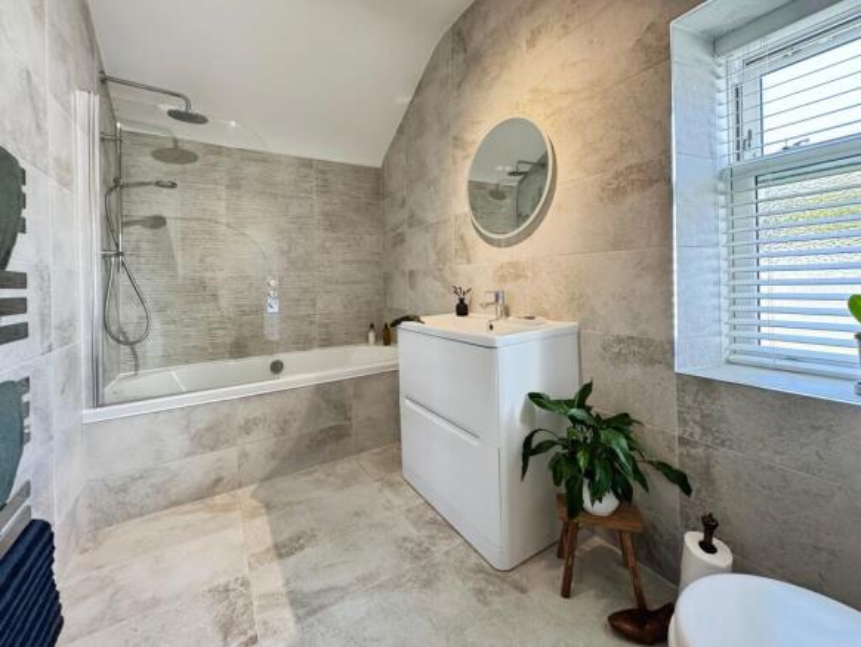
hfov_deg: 102.0
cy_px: 324
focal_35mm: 14
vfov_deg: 85.7
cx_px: 430
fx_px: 348
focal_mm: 2.22
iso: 320
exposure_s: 1/100
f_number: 2.2
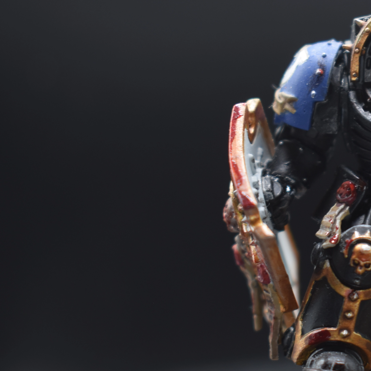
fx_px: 1552
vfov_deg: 13.6
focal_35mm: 128
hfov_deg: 13.4
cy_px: 152
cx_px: 397
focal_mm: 42
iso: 100
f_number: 5
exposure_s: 1/20
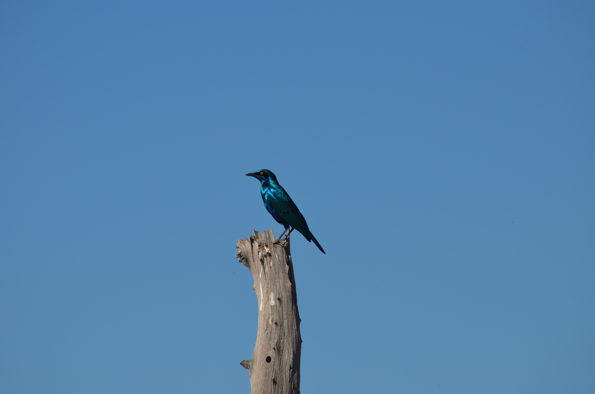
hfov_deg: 4.6
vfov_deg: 3.0
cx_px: 298
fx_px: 7423
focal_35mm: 450
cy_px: 197
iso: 160
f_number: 8
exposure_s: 1/1000
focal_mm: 300
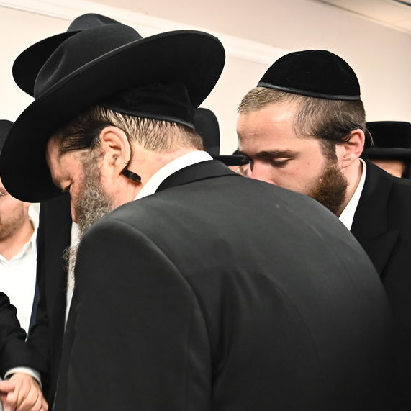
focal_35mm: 50
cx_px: -78
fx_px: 672
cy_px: 266
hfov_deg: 29.4
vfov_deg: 33.8
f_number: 4
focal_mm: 24
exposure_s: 1/200
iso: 3200
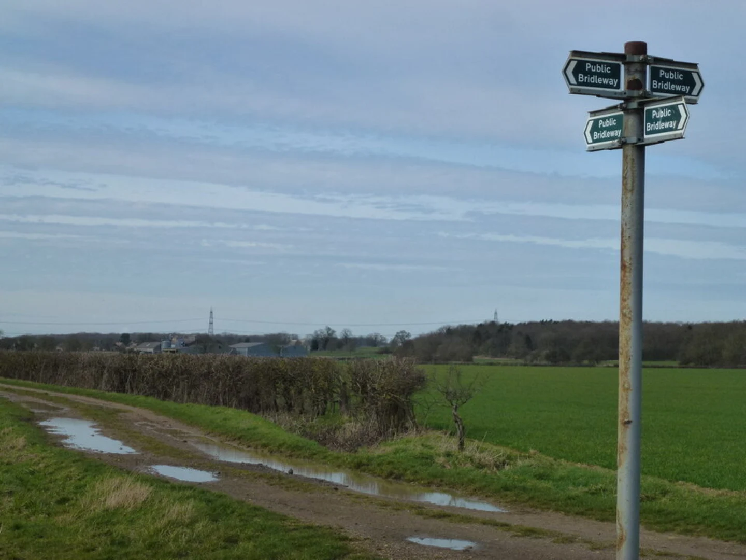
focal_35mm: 71
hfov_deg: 27.4
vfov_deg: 20.7
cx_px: 373
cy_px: 280
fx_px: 1530
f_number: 4.7
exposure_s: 1/800
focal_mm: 12.7
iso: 160
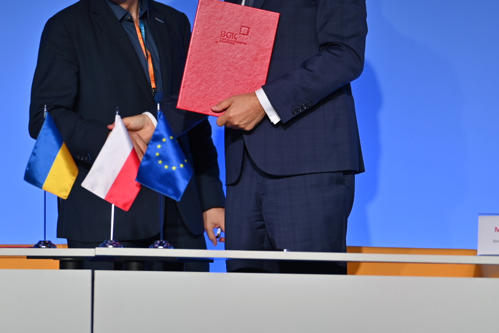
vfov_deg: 8.3
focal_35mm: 165
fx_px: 2287
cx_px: 221
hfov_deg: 12.5
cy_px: 76
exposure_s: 1/200
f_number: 2.8
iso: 160
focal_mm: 105
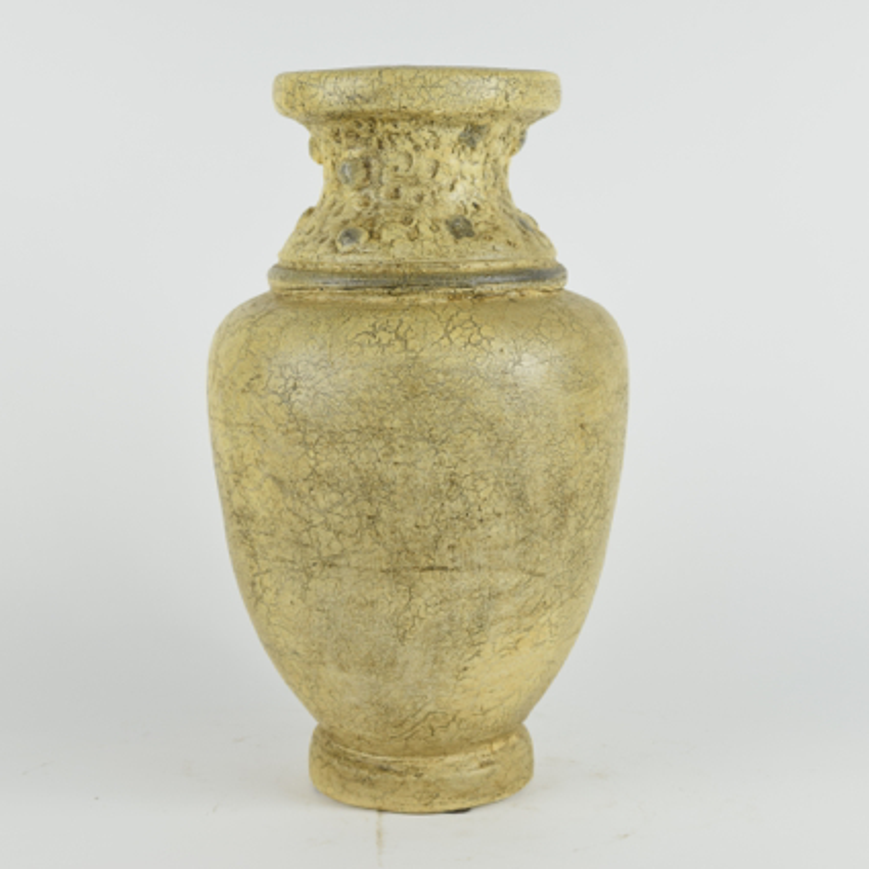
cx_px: 409
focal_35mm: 73
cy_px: 434
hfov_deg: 23.7
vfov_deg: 23.7
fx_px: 2073
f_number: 8
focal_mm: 38
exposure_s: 1/125
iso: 400
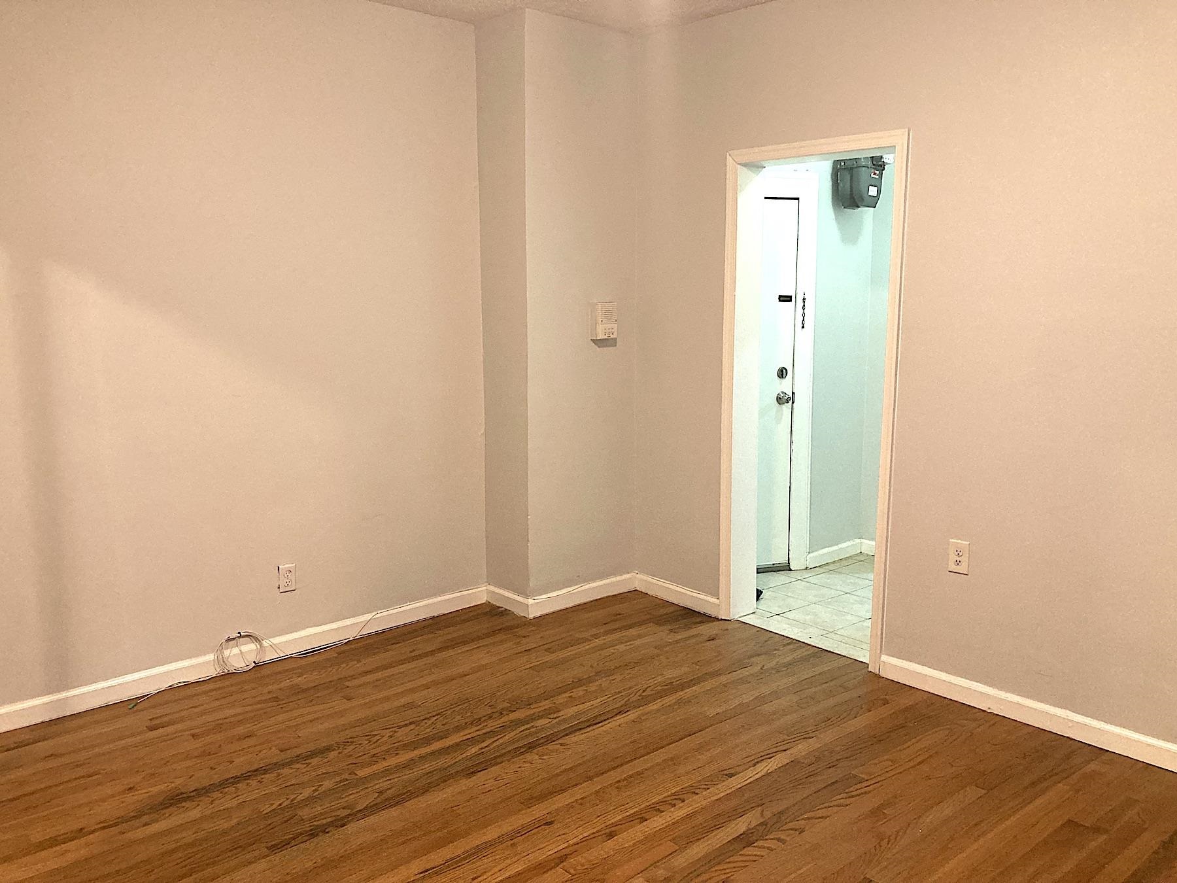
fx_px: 952
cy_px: 442
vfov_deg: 49.7
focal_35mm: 28
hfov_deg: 63.4
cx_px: 588
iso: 250
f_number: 1.8
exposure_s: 1/40
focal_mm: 3.99
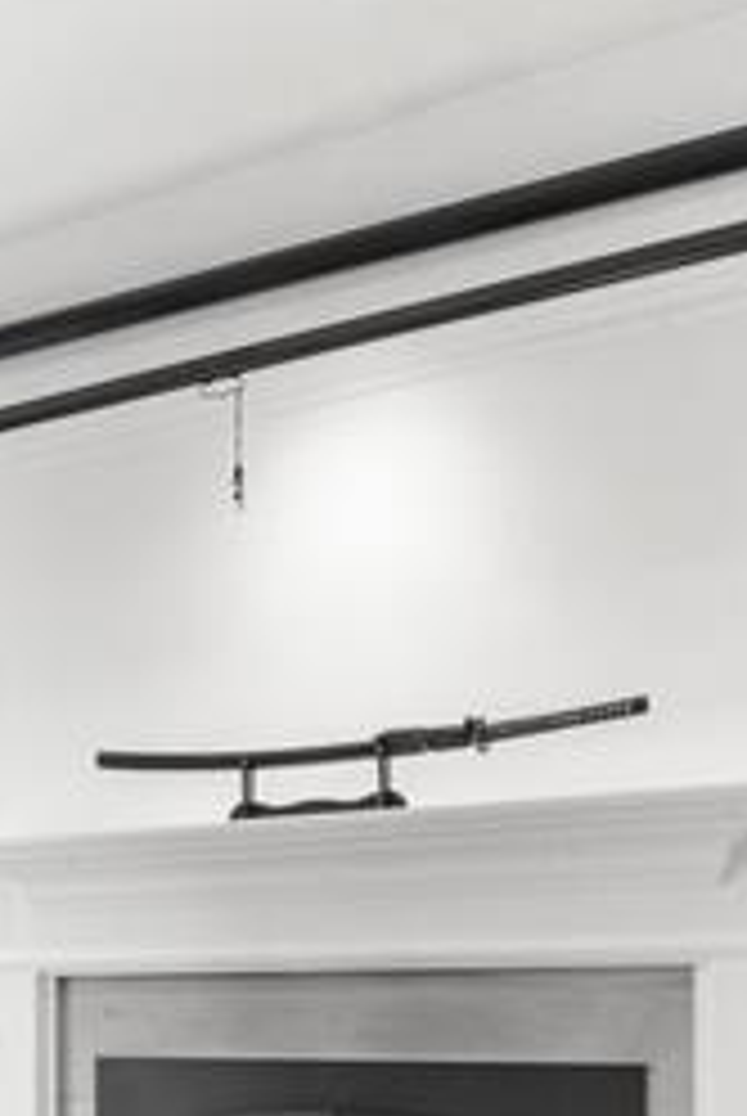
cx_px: -904
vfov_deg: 29.3
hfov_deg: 15.1
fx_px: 2048
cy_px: 1001
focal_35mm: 66
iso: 400
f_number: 18
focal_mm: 16
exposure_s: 8
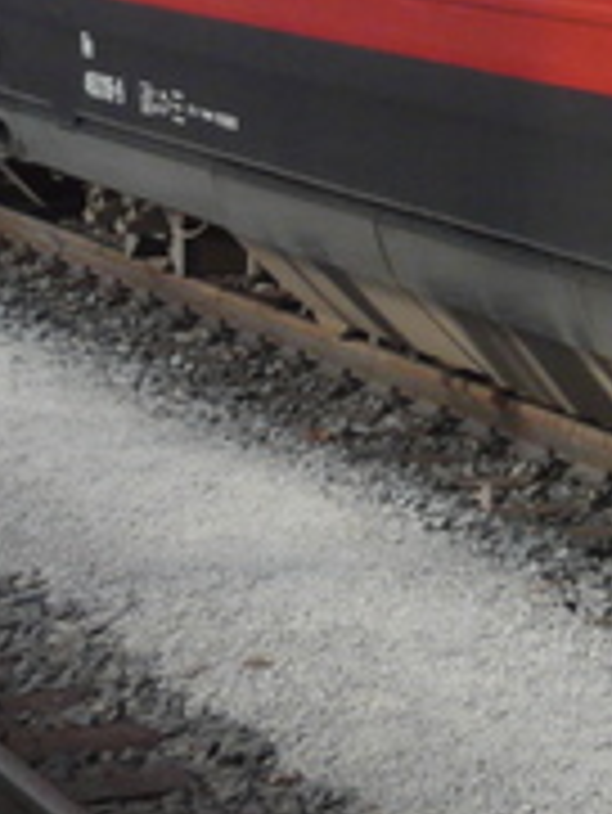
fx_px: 5321
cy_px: -297
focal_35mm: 226
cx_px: 1858
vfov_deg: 8.6
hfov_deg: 6.1
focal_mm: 6.7
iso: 100
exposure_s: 1/100
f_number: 3.2
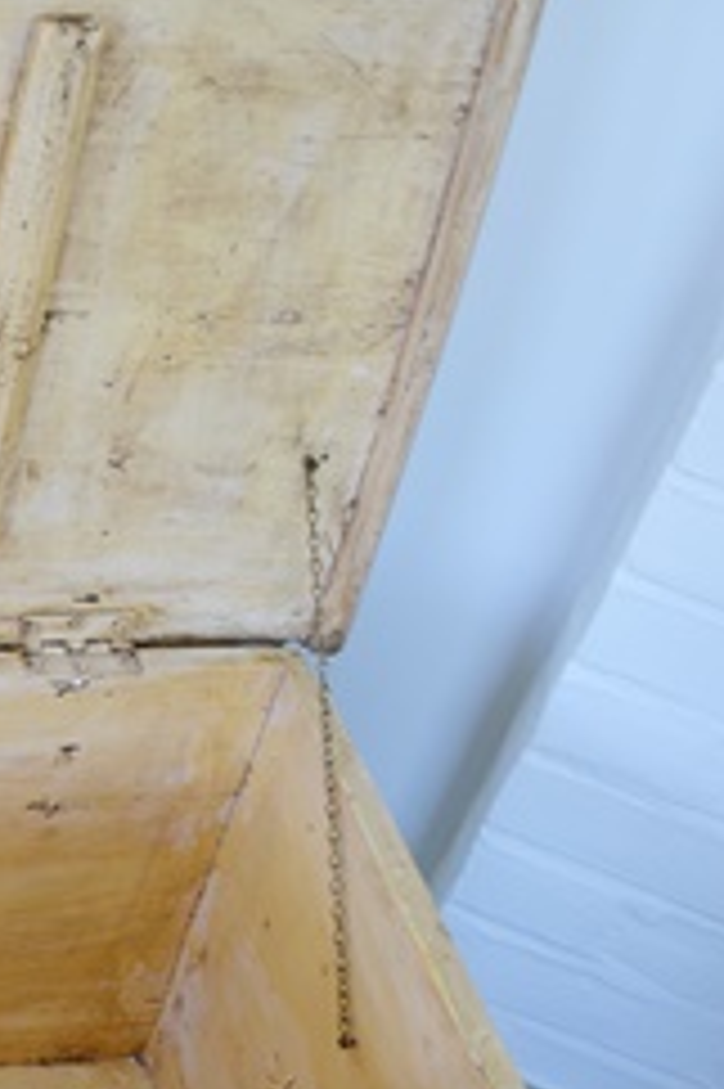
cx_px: -495
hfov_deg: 17.3
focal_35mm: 67
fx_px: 2024
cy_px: 675
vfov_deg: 30.0
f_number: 4.5
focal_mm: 18
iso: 400
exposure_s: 1/80
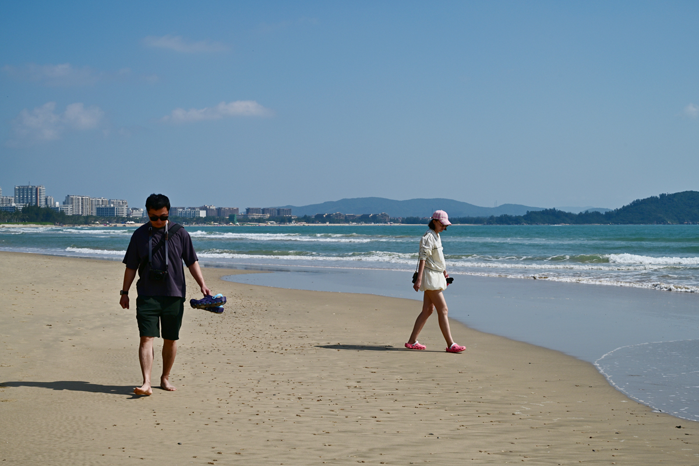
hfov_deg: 40.3
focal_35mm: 49
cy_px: 233
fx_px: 951
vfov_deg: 27.5
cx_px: 350
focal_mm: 49
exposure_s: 1/400
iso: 100
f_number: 13
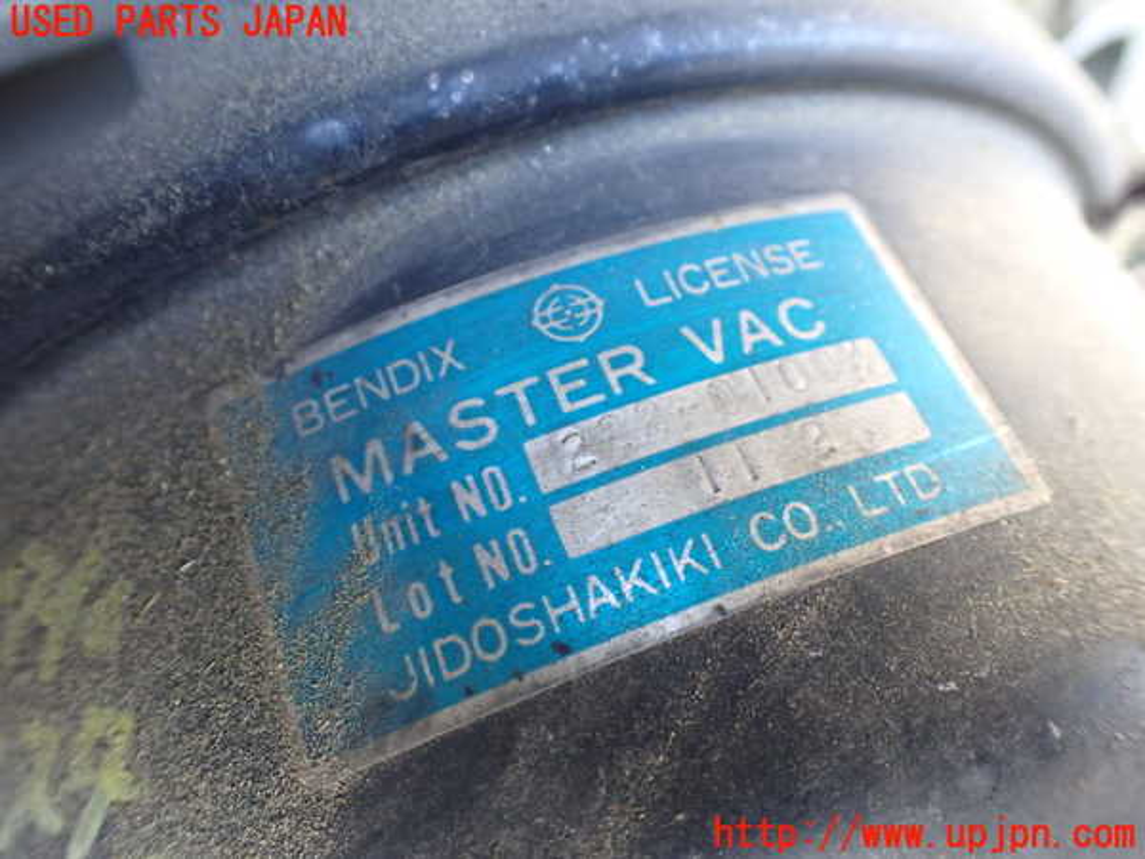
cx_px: 572
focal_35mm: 30
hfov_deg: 60.0
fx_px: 992
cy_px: 430
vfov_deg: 46.8
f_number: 2.3
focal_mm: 5.4
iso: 640
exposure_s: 1/125
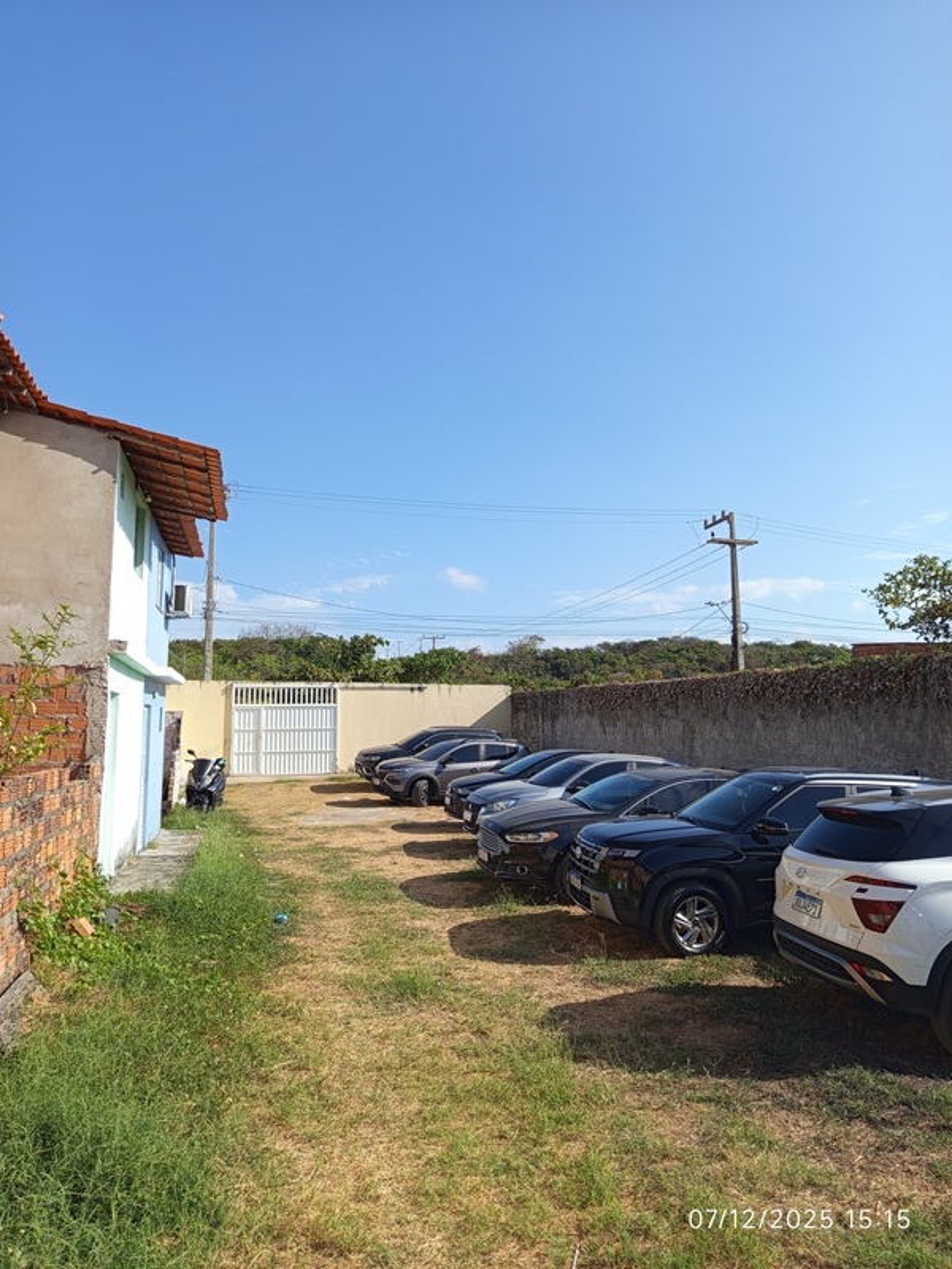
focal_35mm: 24
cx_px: 476
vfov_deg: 71.6
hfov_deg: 56.8
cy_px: 634
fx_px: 880
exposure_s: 1/789
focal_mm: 5.24
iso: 50
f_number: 1.7
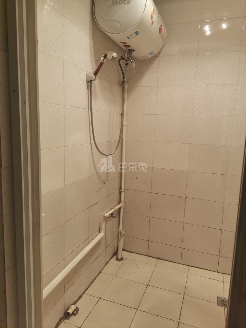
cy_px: 164
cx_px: 123
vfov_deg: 67.3
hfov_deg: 53.1
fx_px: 246
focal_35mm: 26
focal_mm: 5.5
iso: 50
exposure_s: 1/100
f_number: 1.8
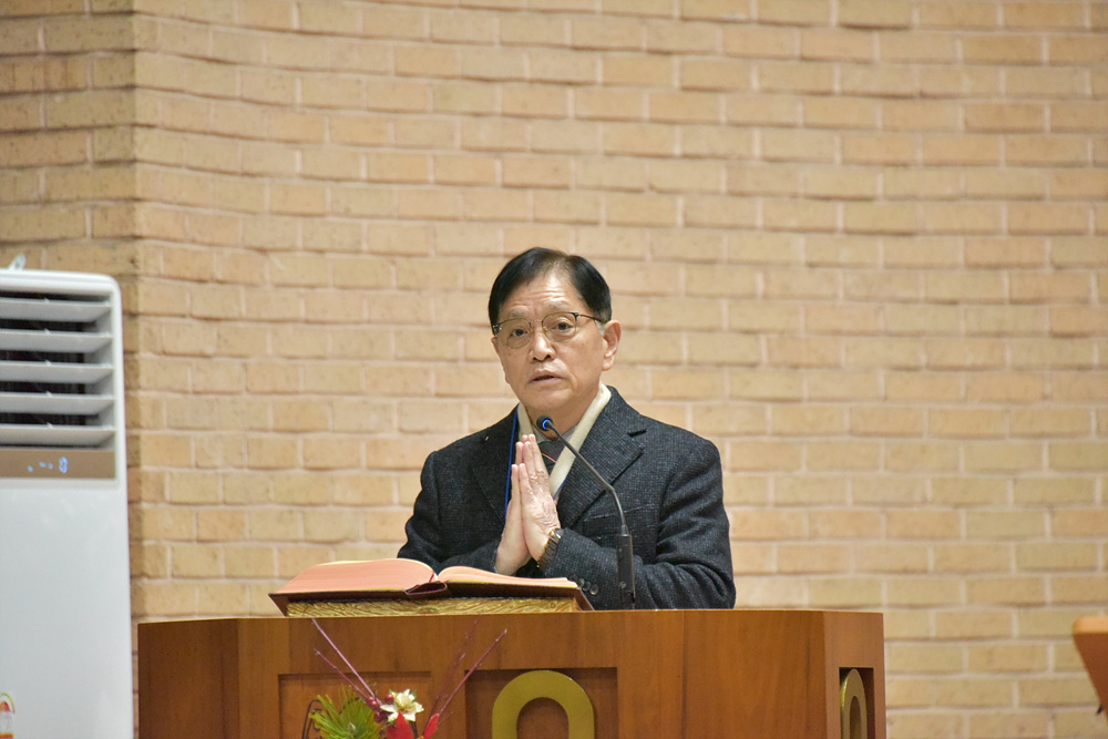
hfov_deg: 6.9
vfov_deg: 4.6
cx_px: 554
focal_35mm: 300
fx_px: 9234
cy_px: 370
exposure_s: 1/200
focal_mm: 300
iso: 9000
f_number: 5.6
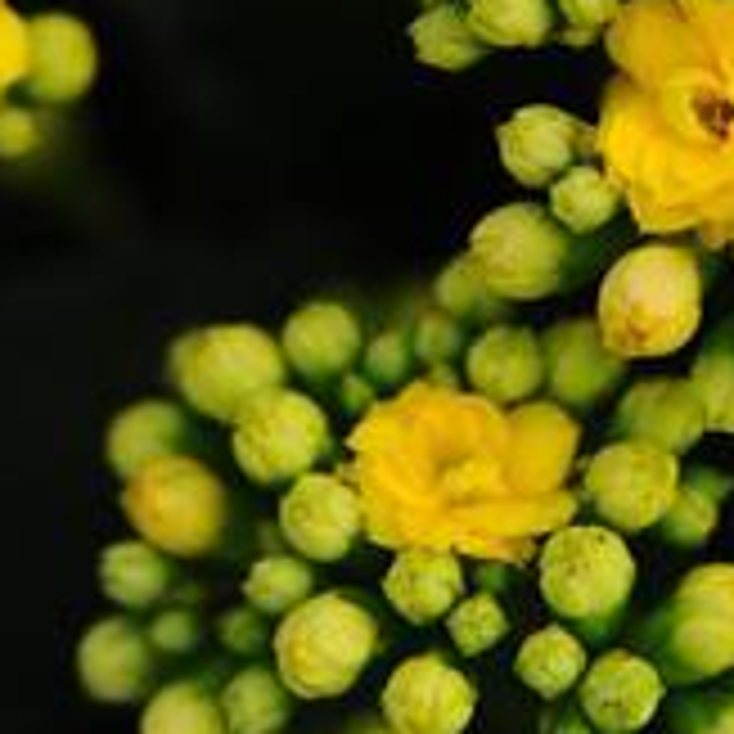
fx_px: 5997
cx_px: 702
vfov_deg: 7.0
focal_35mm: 250
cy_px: 117
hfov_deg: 7.0
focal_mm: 75
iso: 200
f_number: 2.8
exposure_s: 1/400
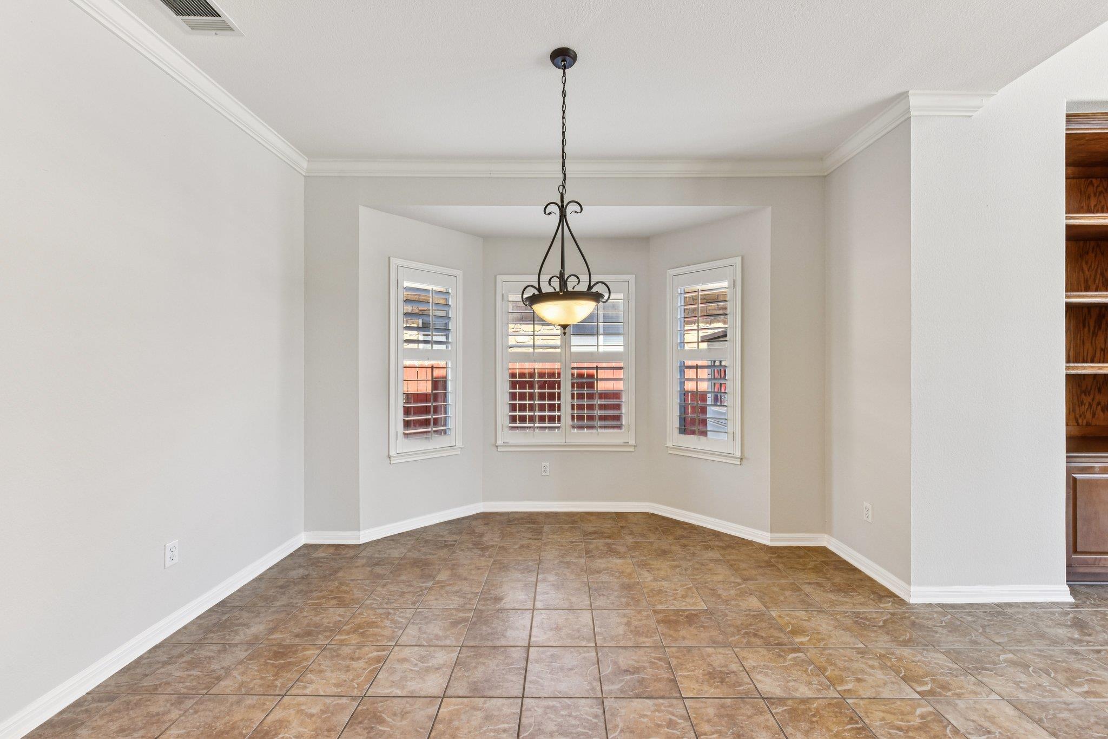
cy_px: 370
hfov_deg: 104.3
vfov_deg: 81.2
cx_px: 554
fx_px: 431
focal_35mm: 14
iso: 200
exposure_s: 1/15
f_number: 8
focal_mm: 14
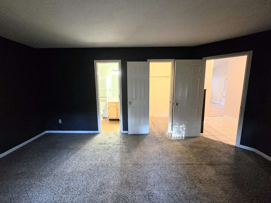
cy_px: 102
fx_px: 102
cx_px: 136
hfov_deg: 106.2
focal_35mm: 13
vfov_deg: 89.9
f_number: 2.2
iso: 1250
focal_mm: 2.2
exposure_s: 1/60.2
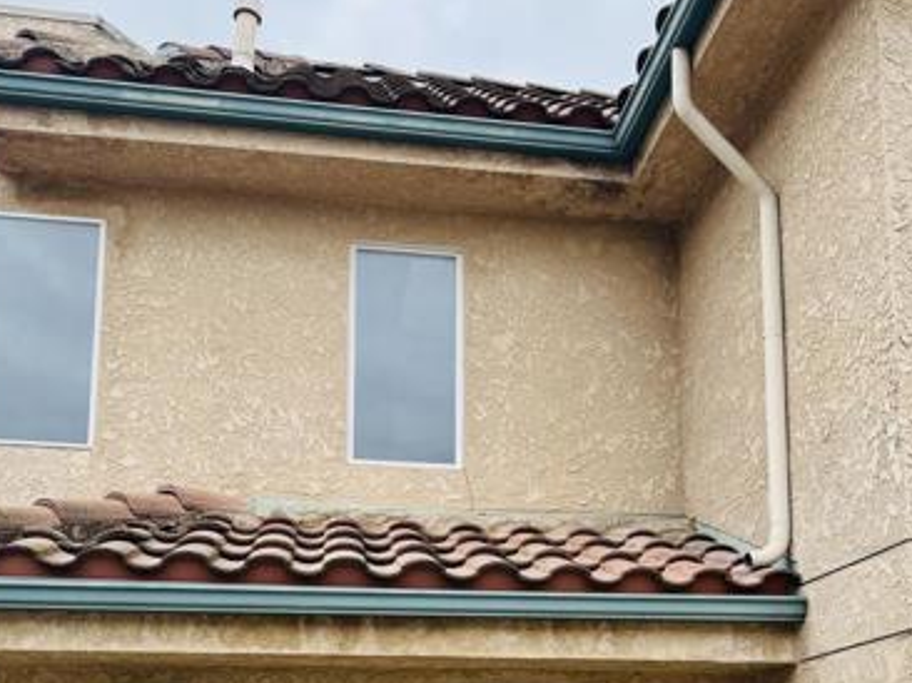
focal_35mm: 42
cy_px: 616
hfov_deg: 44.8
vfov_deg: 32.6
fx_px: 1106
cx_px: 486
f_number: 1.78
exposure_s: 1/1637
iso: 80
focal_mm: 6.76
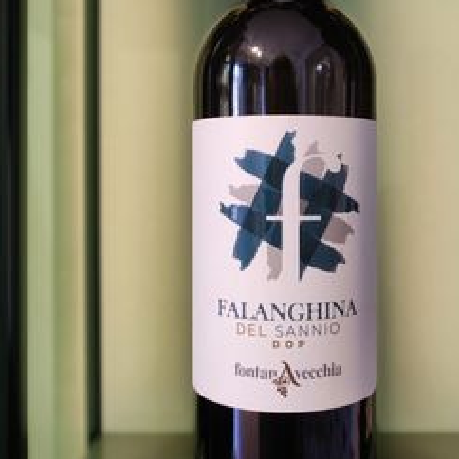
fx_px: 585
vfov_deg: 42.6
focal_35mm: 39
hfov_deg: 42.5
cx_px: 285
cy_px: 176
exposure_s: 1/50
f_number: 1.79
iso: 228
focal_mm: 4.7
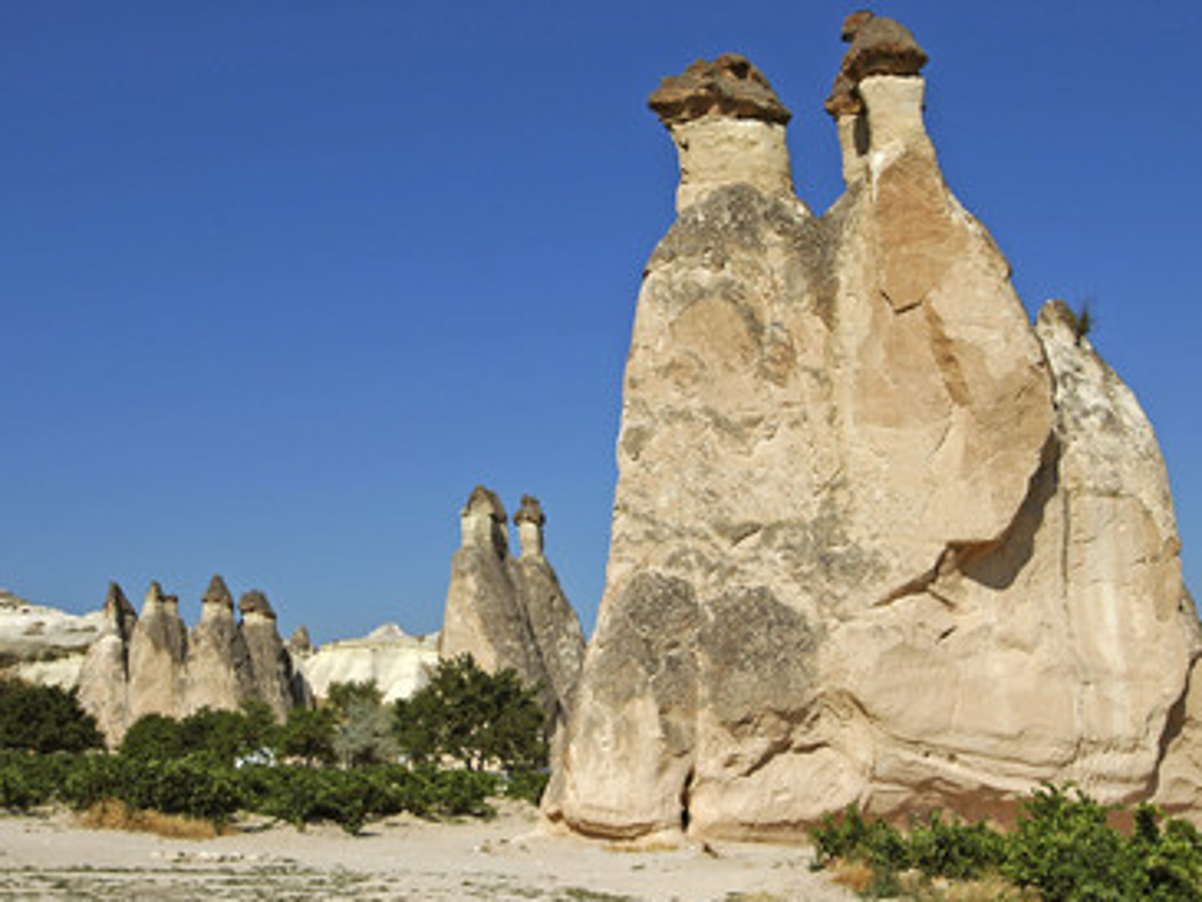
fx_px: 1443
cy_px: 454
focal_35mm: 42
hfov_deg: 45.2
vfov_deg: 34.7
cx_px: 558
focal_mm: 25
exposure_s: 1/500
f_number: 11
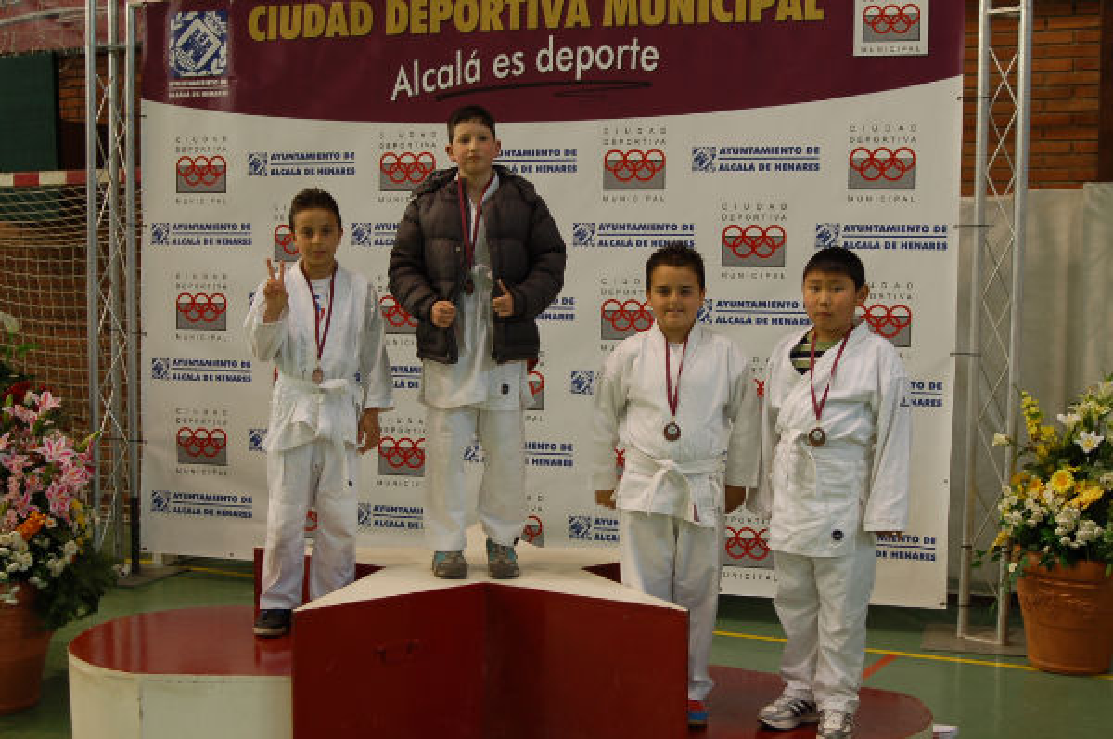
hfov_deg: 38.9
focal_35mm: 51
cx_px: 556
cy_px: 370
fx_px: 1574
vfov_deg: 26.4
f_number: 3.8
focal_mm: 34
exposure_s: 1/60
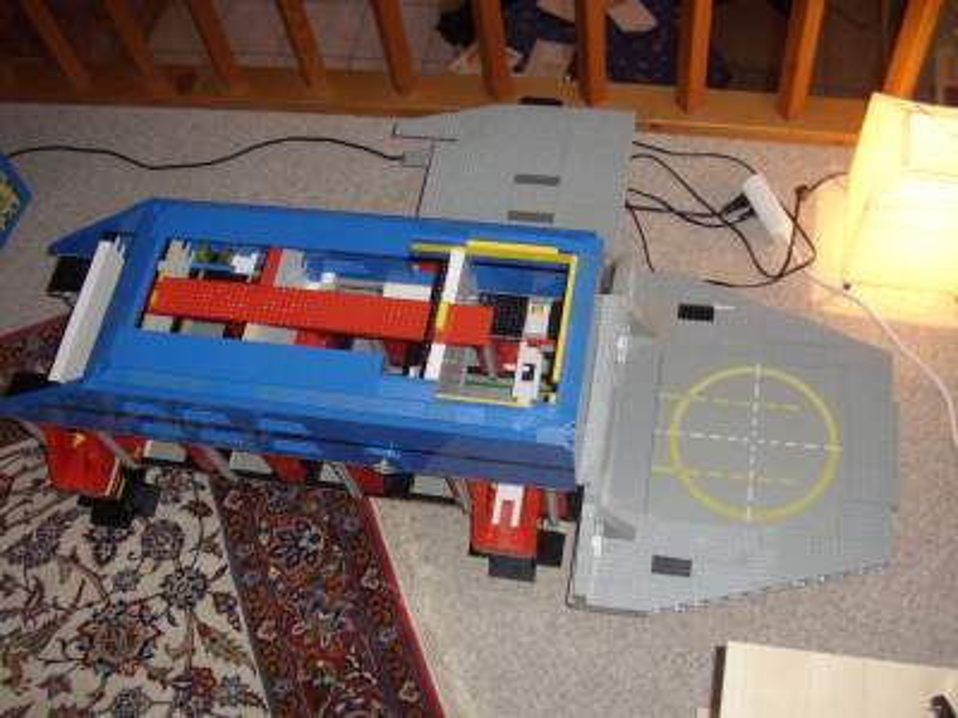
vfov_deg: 46.8
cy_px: 359
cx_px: 479
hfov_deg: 60.0
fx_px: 830
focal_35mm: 30
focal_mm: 5.8
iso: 141
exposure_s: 1/30
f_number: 2.9
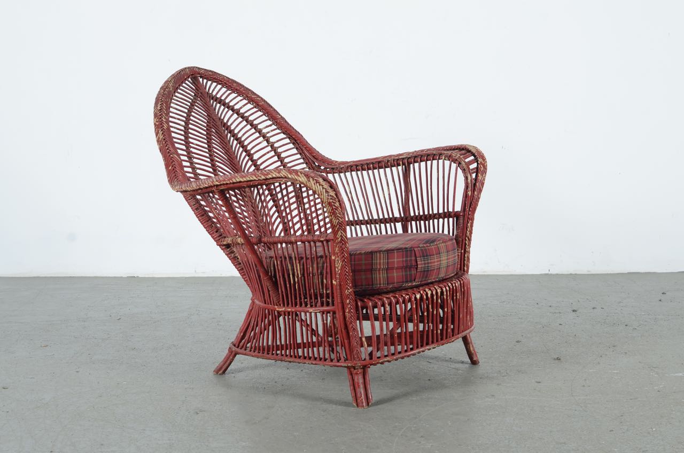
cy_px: 226
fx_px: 996
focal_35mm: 52
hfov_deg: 37.9
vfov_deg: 25.6
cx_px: 342
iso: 100
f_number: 7.1
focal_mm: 35
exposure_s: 1/125
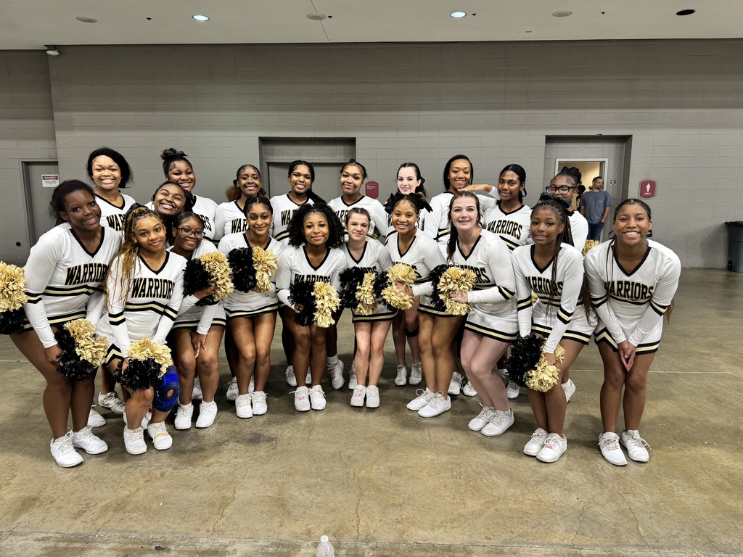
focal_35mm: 24
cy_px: 278
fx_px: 515
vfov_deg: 56.8
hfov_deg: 71.6
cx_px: 372
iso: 125
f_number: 1.78
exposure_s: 1/60
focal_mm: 6.76
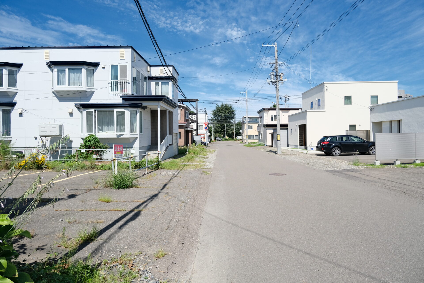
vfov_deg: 55.1
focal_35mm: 23
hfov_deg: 76.1
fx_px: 271
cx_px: 212
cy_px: 142
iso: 320
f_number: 5.6
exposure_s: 1/900
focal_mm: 15
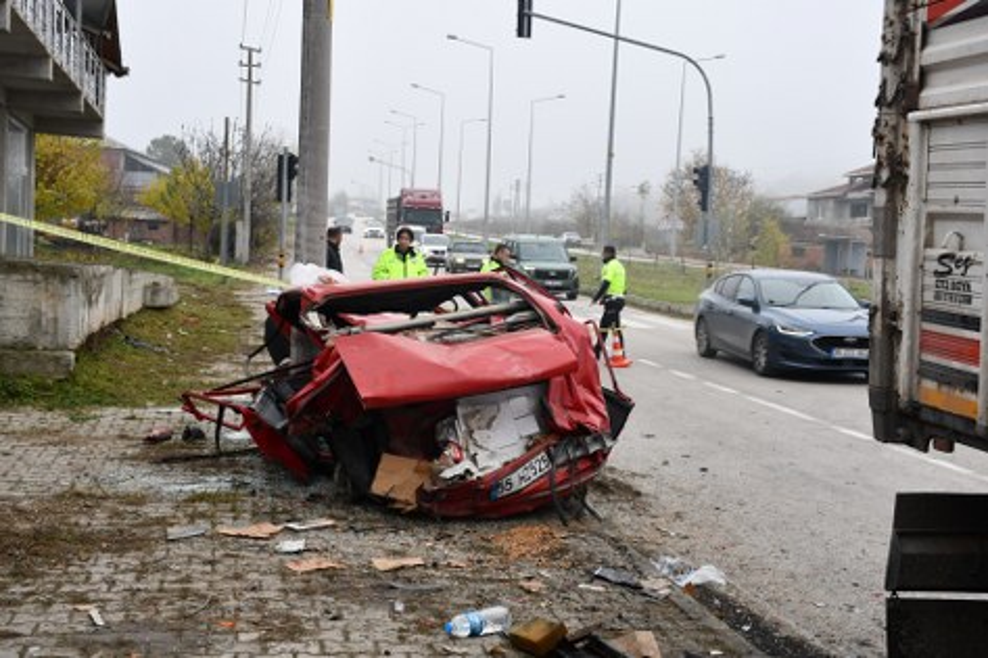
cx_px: 494
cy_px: 329
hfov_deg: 41.1
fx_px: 1317
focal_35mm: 48
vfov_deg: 28.1
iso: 250
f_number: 8
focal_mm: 32
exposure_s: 1/250
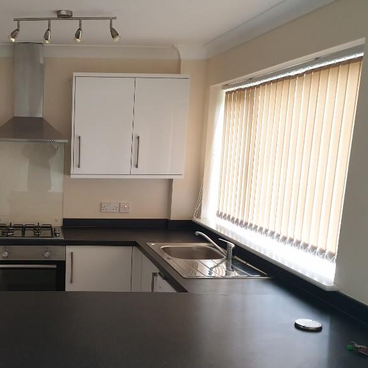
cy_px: 237
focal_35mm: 41
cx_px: 60
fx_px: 493
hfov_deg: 38.9
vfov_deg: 40.6
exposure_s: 1/34
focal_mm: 4.3
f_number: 2.4
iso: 250
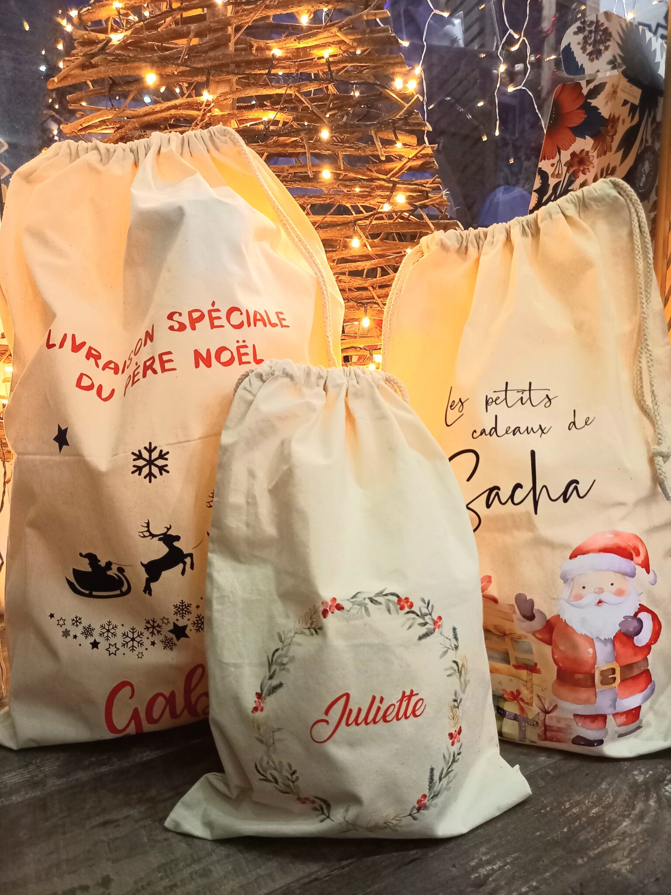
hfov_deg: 54.9
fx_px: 646
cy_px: 448
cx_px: 336
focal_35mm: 25
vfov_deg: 69.4
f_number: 1.8
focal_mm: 4.65
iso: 800
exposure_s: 1/25
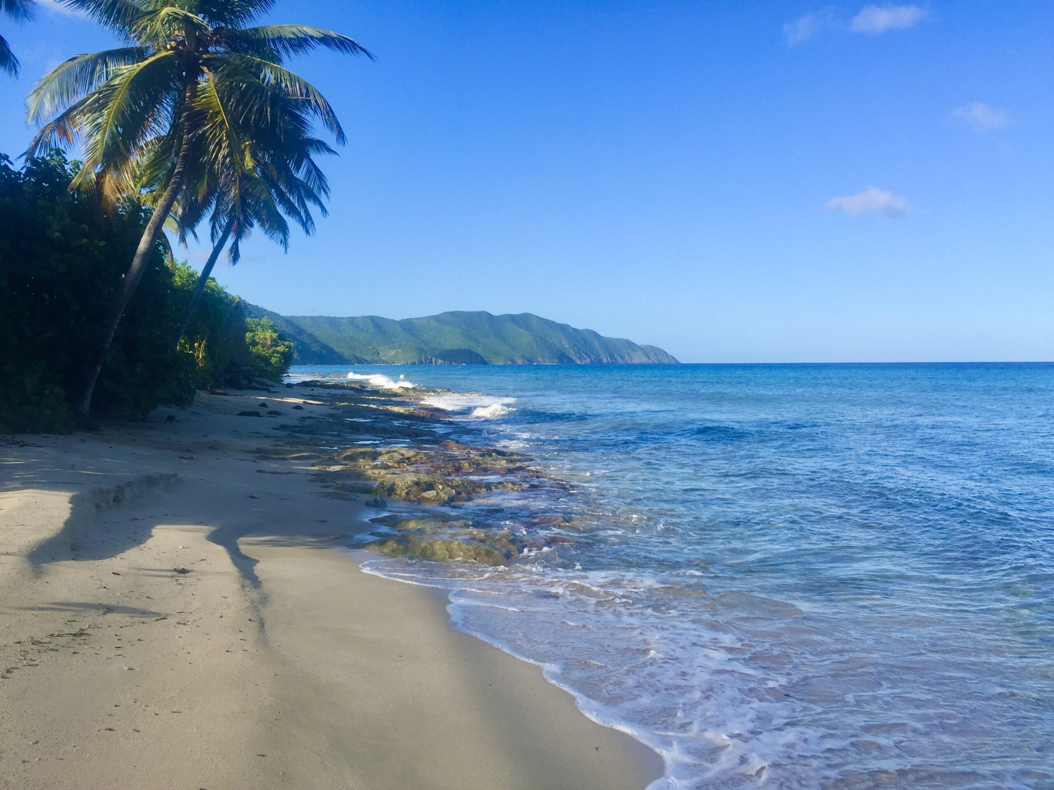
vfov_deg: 48.2
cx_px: 527
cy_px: 395
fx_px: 883
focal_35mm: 29
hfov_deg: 61.7
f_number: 2.2
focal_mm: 4.15
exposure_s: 1/1883
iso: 32
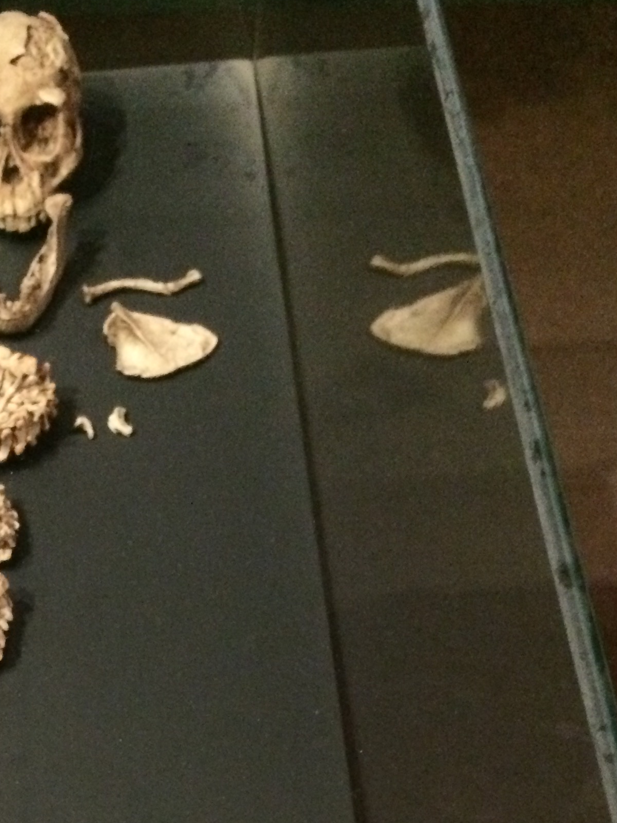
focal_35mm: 59
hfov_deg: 23.8
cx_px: 5
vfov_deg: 30.6
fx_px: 1402
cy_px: 799
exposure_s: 1/17
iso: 400
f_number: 2.2
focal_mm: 4.15
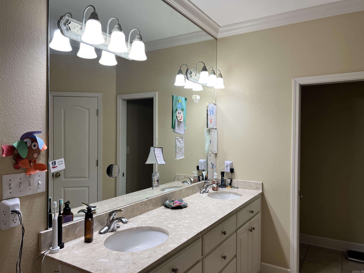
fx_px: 273
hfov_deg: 67.3
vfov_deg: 53.1
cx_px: 182
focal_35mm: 26
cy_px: 136
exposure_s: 1/120
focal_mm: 5.7
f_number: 1.5
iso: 64
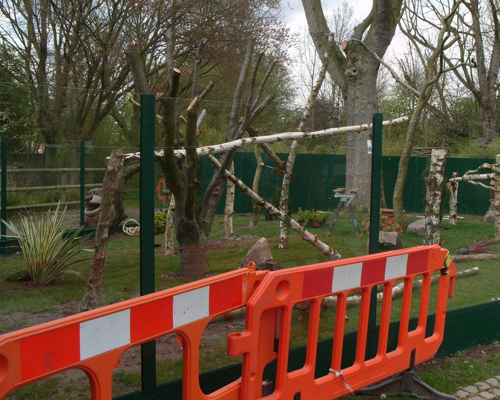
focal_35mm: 44
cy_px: 166
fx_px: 651
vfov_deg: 34.1
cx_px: 314
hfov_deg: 41.7
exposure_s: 1/180
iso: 80
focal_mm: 7.8
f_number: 4.8
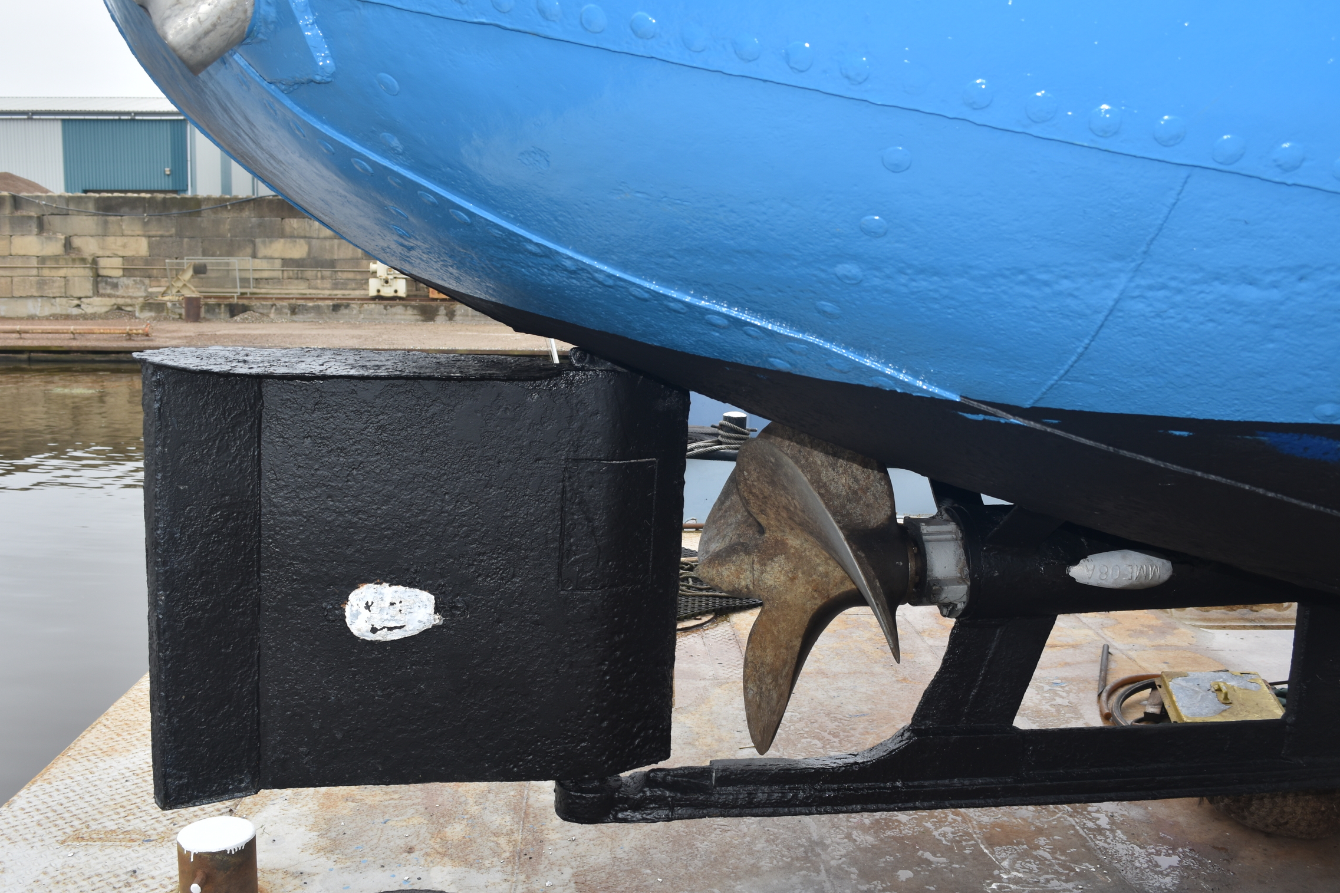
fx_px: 1228
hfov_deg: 57.2
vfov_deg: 40.0
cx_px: 656
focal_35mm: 33
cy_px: 438
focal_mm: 20
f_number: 5.6
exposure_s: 1/125
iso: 140
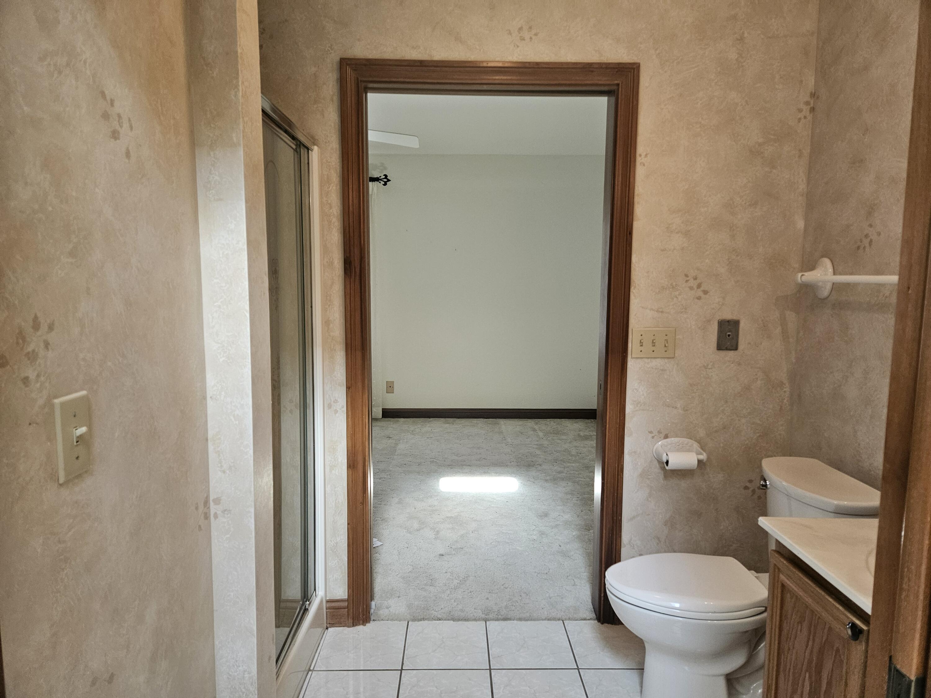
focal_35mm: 23
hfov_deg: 73.9
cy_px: 349
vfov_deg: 58.9
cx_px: 466
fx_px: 619
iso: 200
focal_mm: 5.4
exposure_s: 1/120
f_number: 1.8
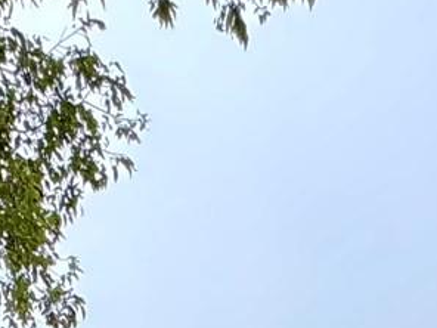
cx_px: 152
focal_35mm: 97
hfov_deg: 20.2
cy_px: 975
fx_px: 1225
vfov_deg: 10.7
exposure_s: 1/156
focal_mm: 2.22
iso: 40
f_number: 2.2
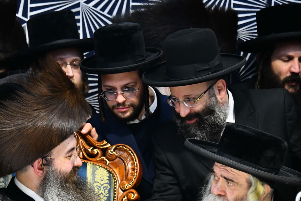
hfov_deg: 7.7
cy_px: 137
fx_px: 2232
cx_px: 111
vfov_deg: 5.1
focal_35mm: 267
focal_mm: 180
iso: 2000
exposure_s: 1/125
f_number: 5.6
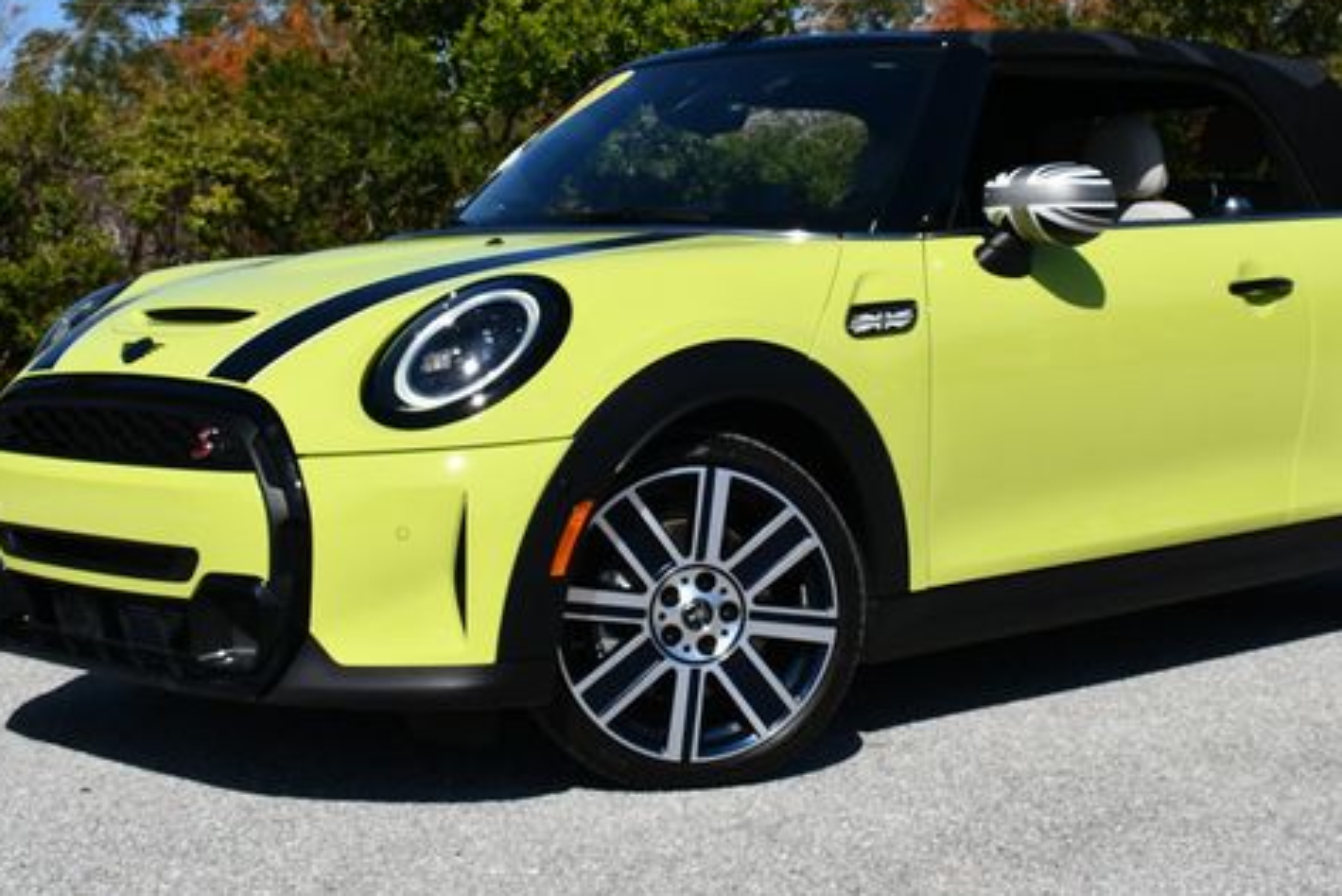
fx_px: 2424
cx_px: 755
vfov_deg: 20.9
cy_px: 292
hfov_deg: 30.9
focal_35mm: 65
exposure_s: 1/400
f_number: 10
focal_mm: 24
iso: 100
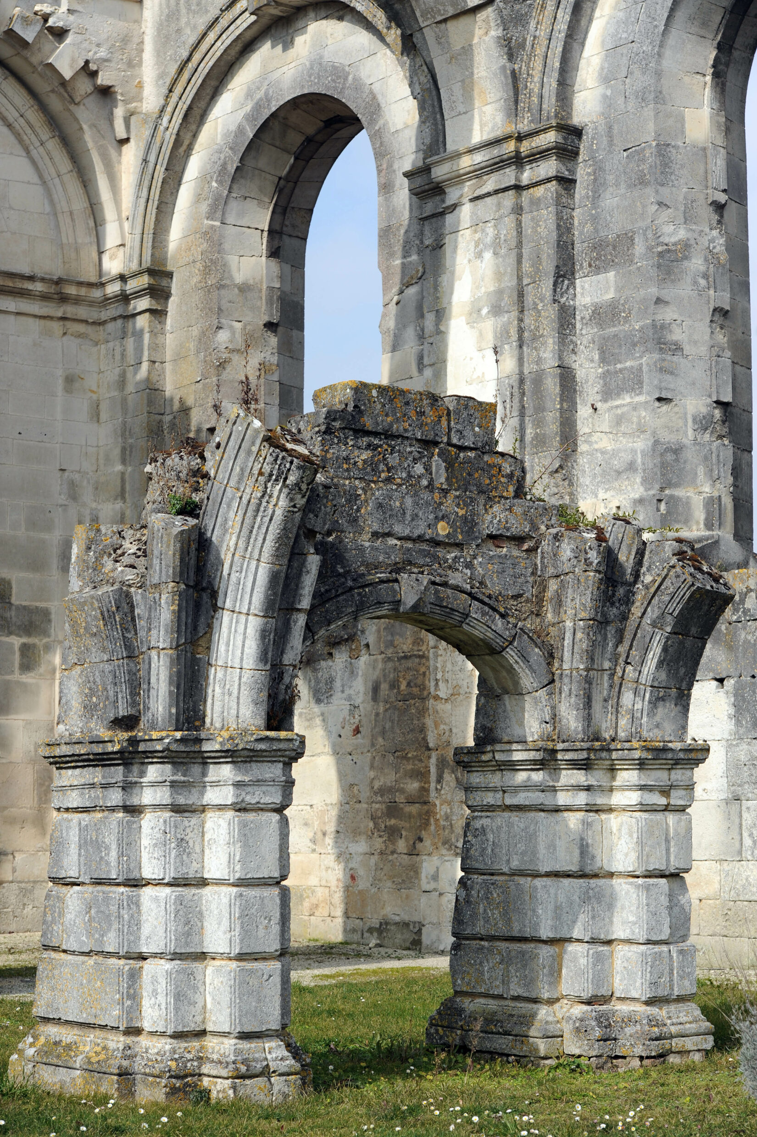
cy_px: 568
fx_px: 2211
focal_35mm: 70
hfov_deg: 19.4
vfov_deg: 28.9
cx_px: 378
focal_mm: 70
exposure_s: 1/640
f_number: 7.1
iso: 200
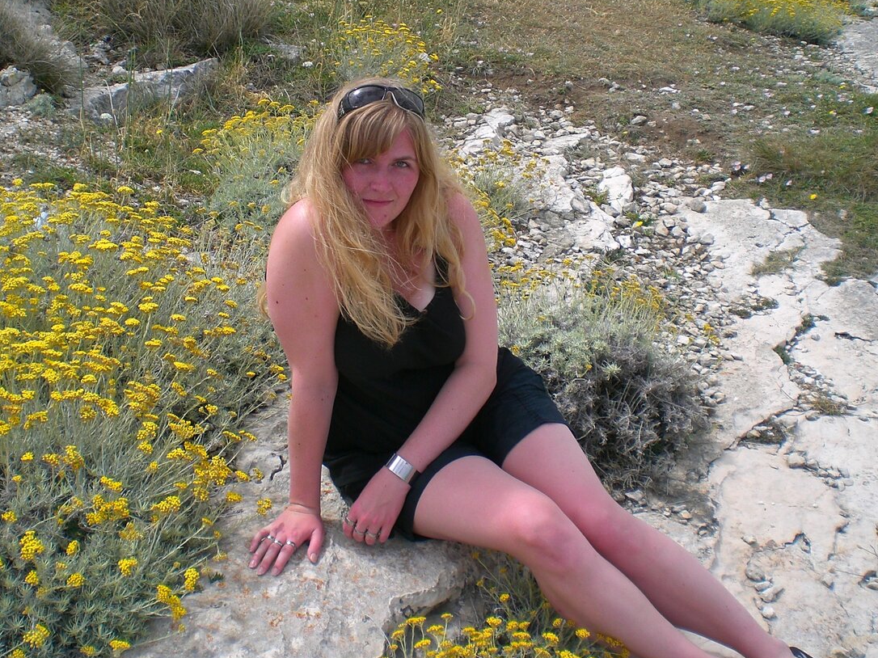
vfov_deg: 34.3
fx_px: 1065
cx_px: 394
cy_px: 315
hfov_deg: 44.7
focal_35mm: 42
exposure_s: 1/500
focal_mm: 6.3
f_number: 4.4
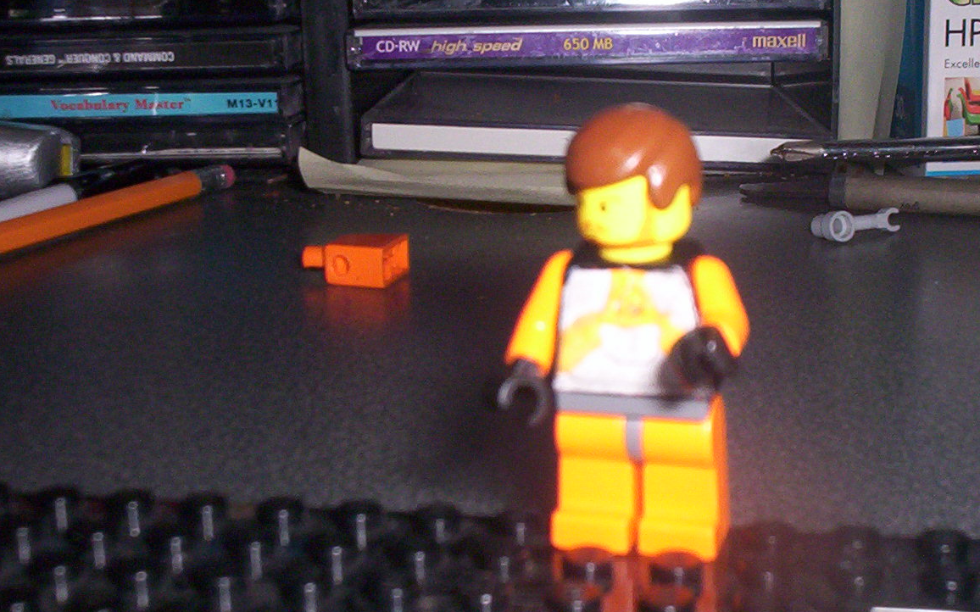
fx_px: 1522
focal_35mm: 57
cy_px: 304
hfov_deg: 35.6
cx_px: 553
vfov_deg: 22.7
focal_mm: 4.99
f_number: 4.5
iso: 140
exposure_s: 1/60
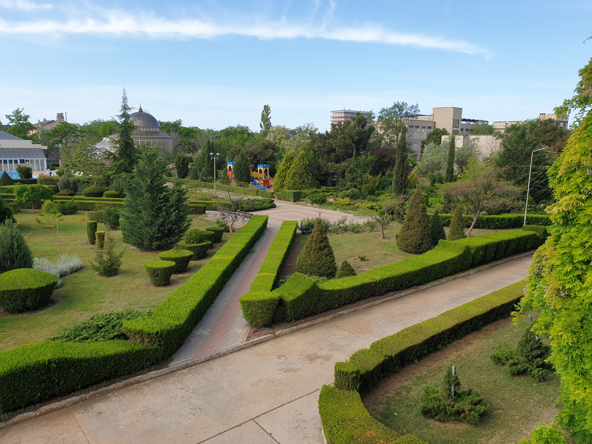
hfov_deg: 67.3
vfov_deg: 53.1
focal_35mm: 26
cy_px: 222
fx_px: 445
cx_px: 296
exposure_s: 1/878
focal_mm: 4.3
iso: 50
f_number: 2.4
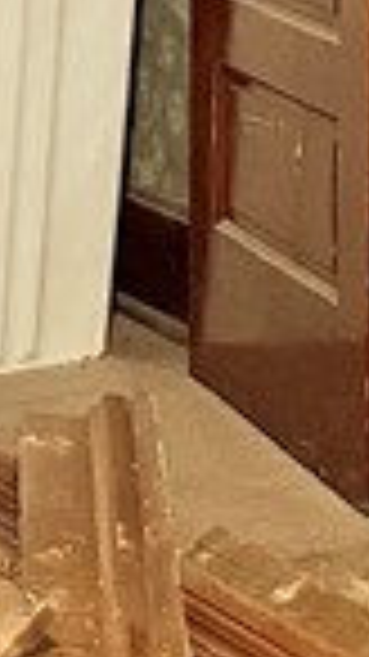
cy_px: -333
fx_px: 3187
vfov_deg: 11.3
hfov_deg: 6.6
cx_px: 486
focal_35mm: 183
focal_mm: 6.76
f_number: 1.78
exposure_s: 1/60
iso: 640
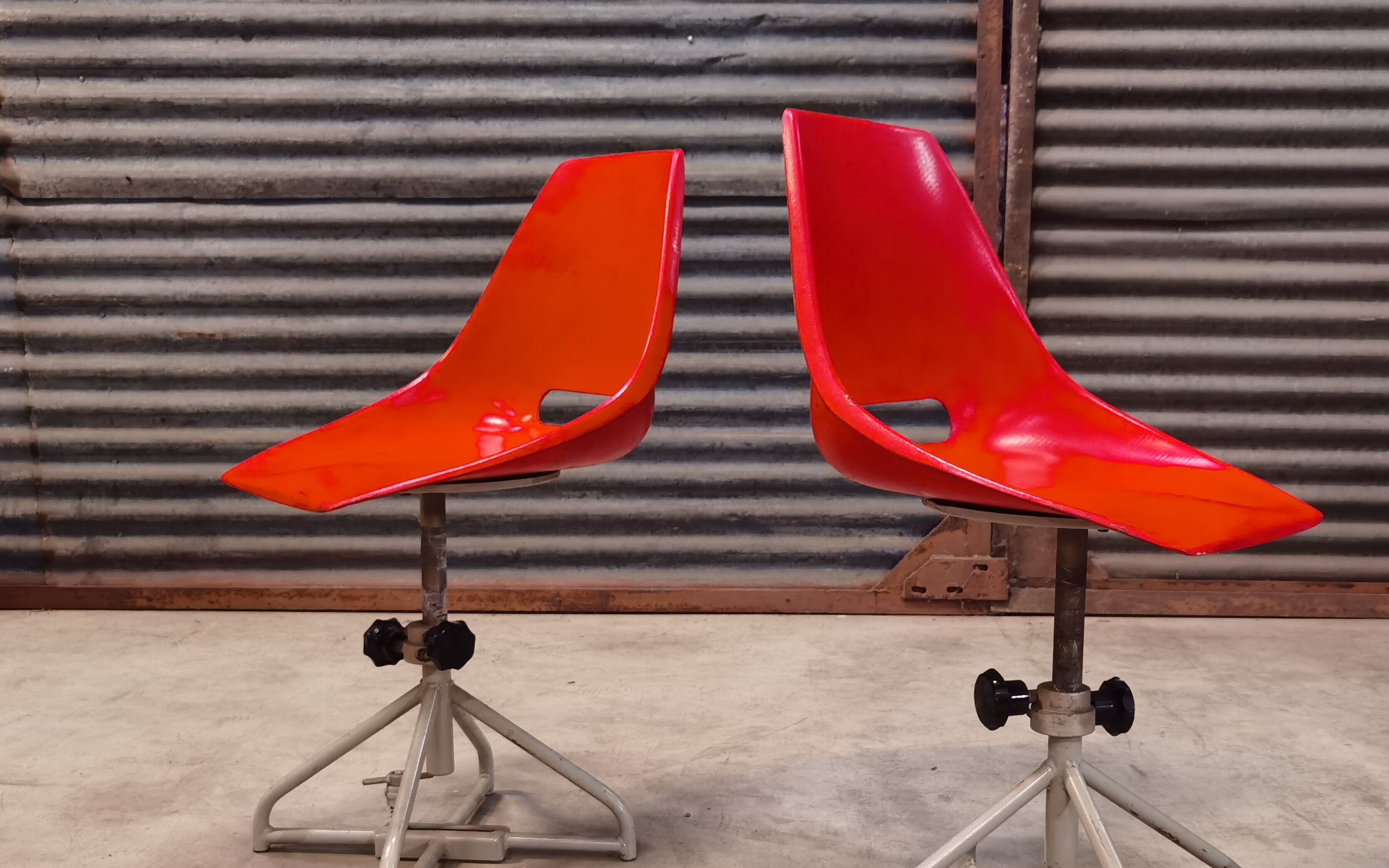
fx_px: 1476
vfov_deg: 32.5
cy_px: 567
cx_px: 792
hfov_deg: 50.2
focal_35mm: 39
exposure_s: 1/25
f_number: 1.9
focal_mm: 6.71
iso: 640
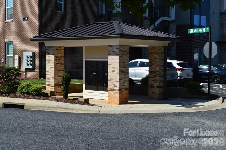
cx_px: 113
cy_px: 75
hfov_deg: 29.9
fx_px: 423
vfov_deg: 20.1
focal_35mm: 68
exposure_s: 1/500
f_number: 11
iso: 320
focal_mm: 45
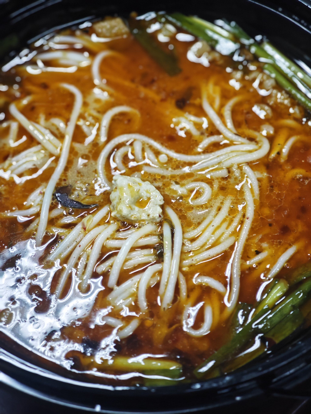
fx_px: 898
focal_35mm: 75
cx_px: 156
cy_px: 207
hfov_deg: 19.6
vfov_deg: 26.0
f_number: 1.8
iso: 320
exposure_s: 1/100
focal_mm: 12.28
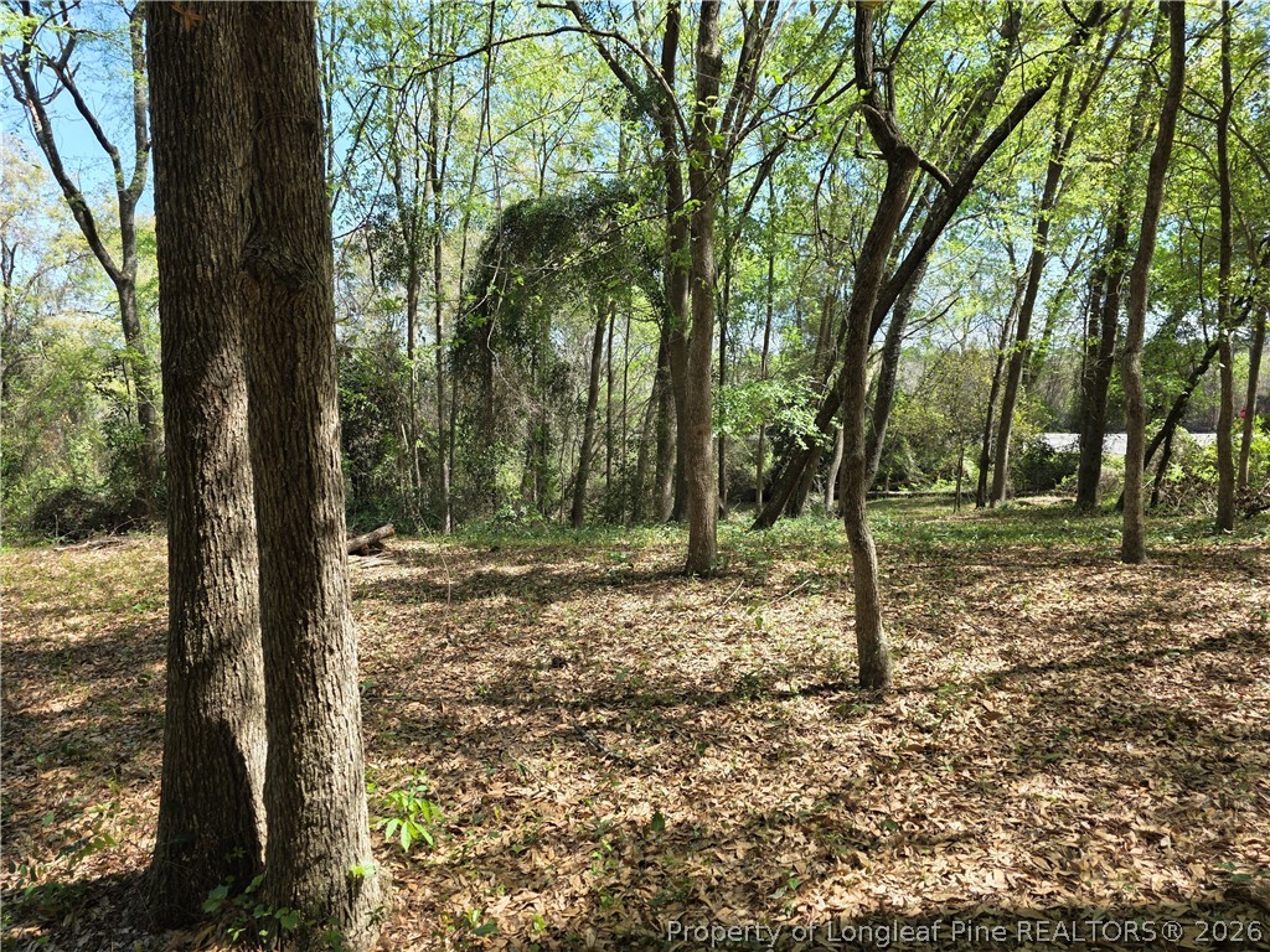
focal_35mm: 23
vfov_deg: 58.9
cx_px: 635
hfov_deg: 73.9
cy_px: 476
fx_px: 844
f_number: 1.7
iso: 25
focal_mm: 6.3
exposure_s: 1/359
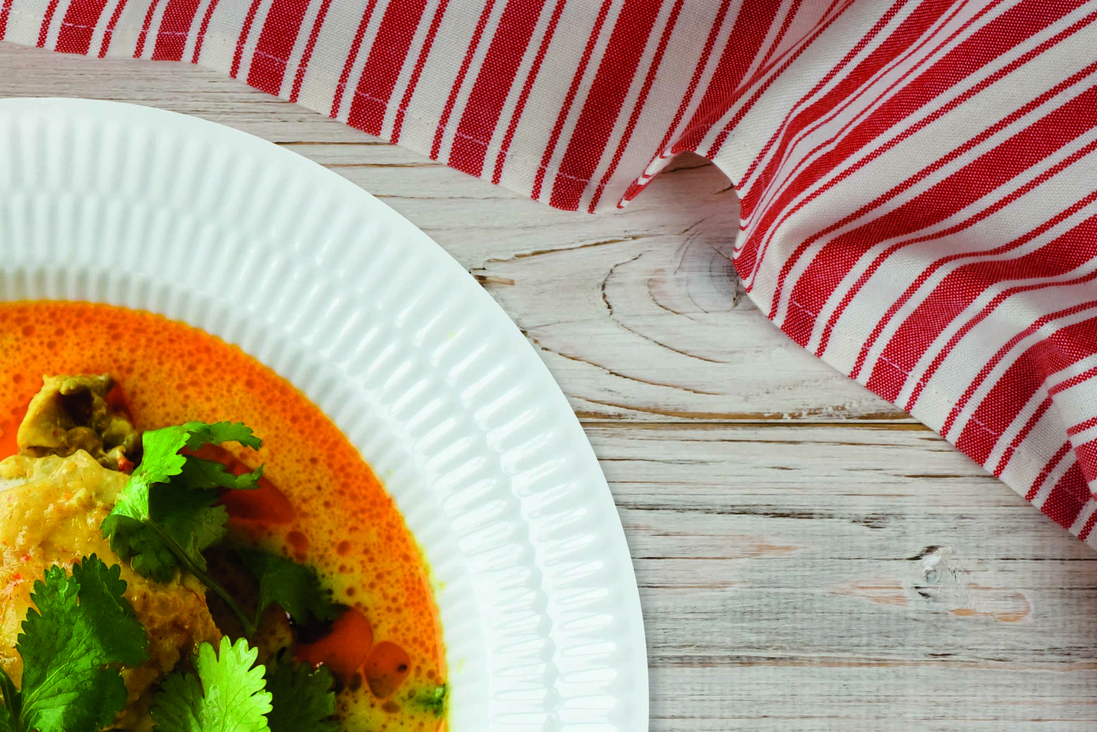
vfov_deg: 12.8
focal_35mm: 106
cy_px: 698
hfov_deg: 18.8
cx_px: 19
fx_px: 3231
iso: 1000
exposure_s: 1/160
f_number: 4.5
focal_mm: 50
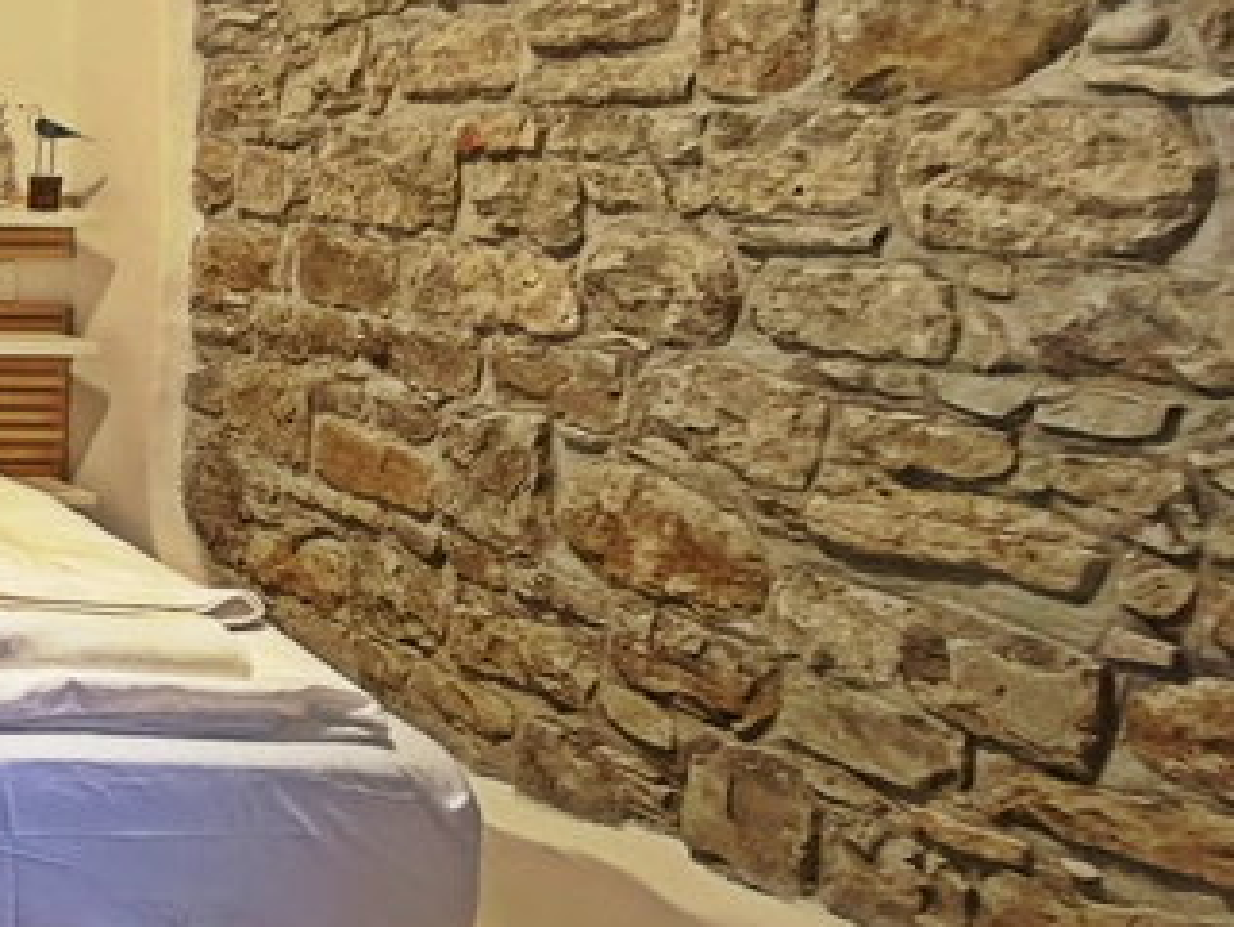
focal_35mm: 51
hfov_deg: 26.2
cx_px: -657
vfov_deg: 28.1
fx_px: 1819
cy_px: 227
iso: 640
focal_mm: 2.35
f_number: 2.2
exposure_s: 1/33.3
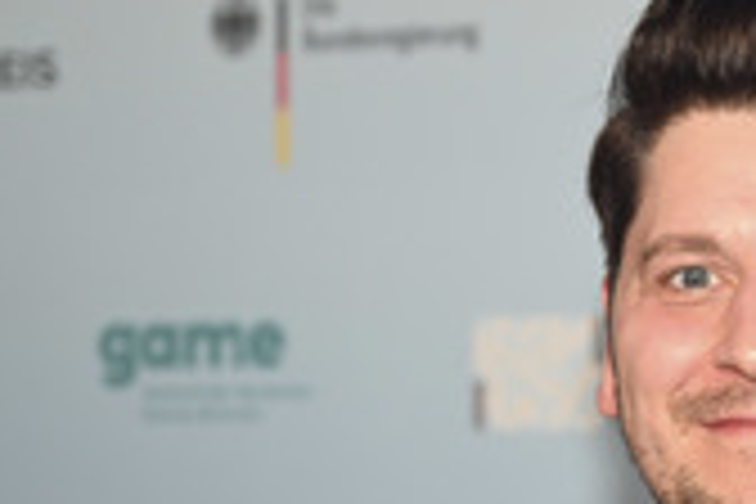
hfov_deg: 10.9
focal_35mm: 185
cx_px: 889
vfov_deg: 7.4
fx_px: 3885
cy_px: 549
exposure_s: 1/160
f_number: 4
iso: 1000
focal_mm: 69
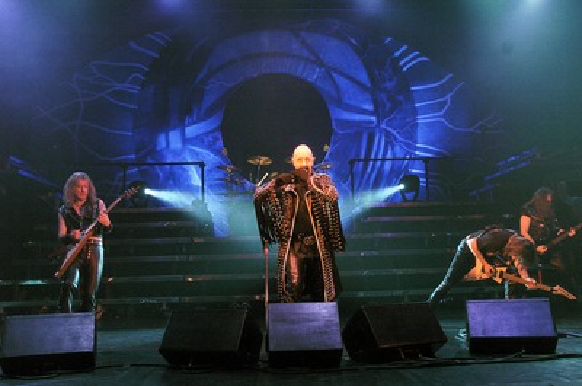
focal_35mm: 33
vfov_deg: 39.8
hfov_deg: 57.3
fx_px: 532
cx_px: 291
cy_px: 193
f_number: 4
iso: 800
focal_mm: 22
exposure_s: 1/125
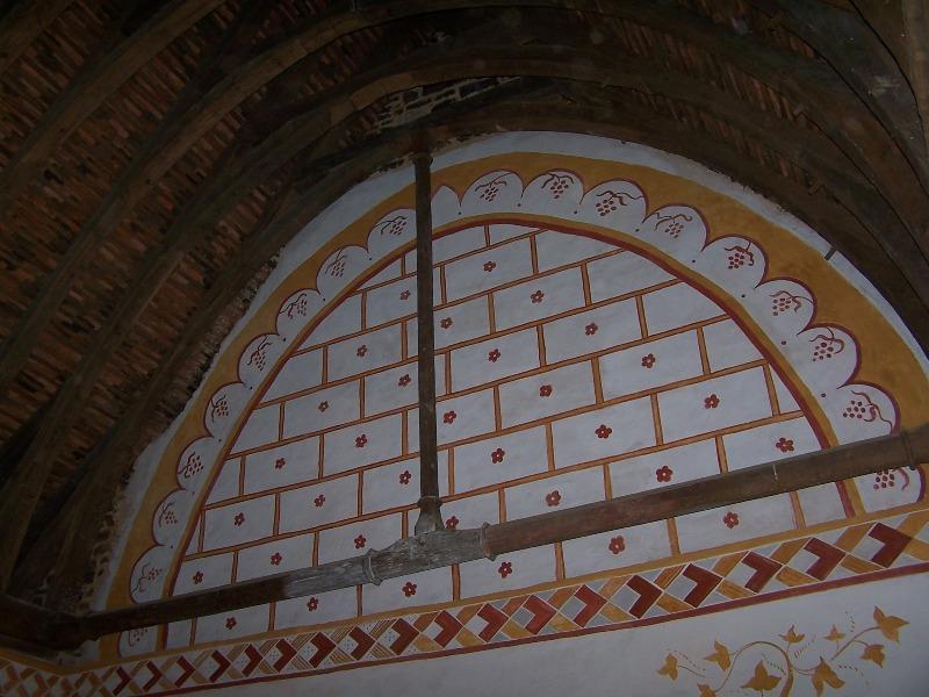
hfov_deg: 49.0
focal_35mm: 38
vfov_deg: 37.7
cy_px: 348
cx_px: 464
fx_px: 1020
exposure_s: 1/60
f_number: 2.8
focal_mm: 6.3
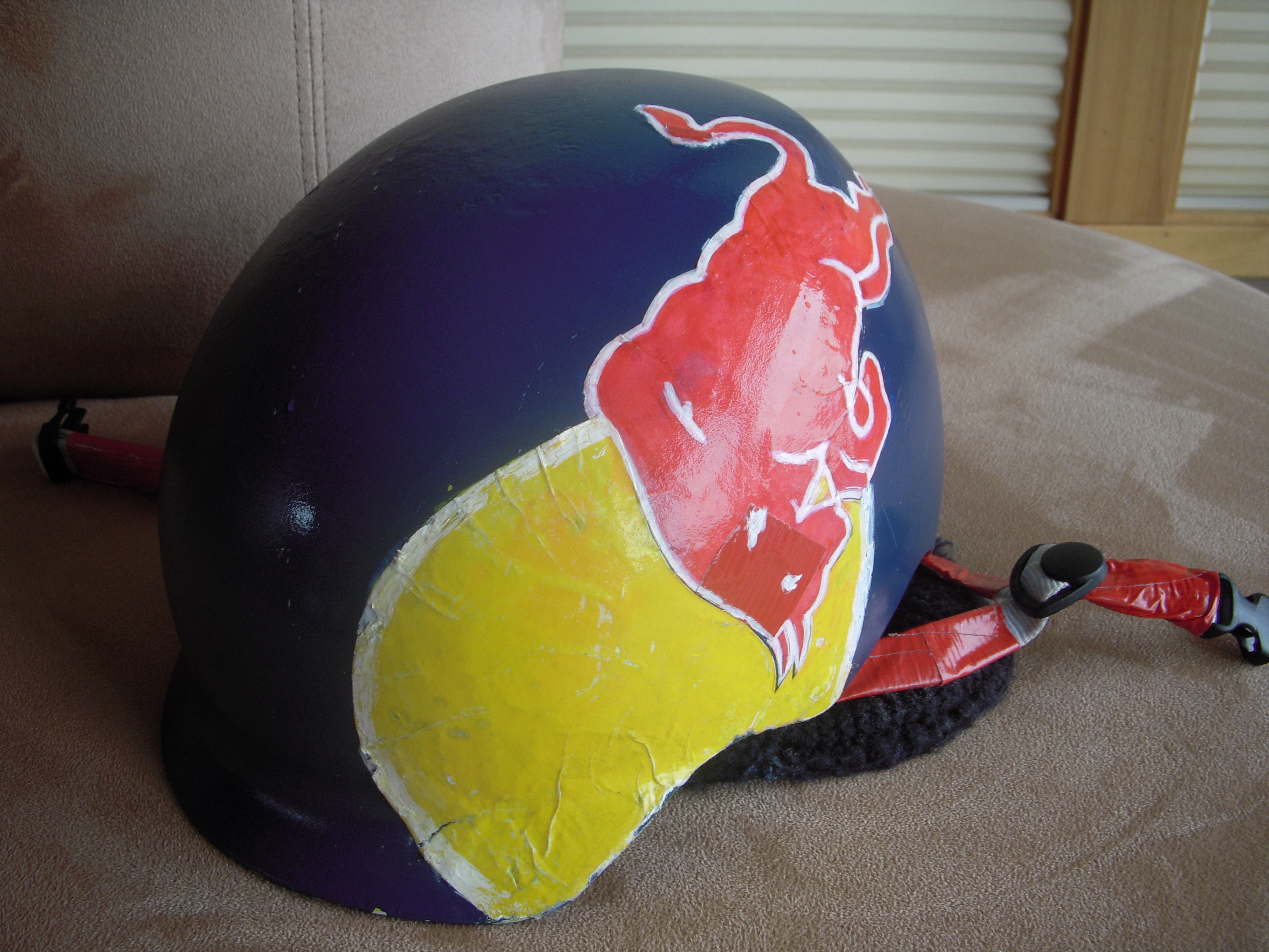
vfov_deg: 37.7
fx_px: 1393
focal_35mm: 38
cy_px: 476
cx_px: 634
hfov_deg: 49.0
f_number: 3.3
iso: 100
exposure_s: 1/50
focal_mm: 6.3
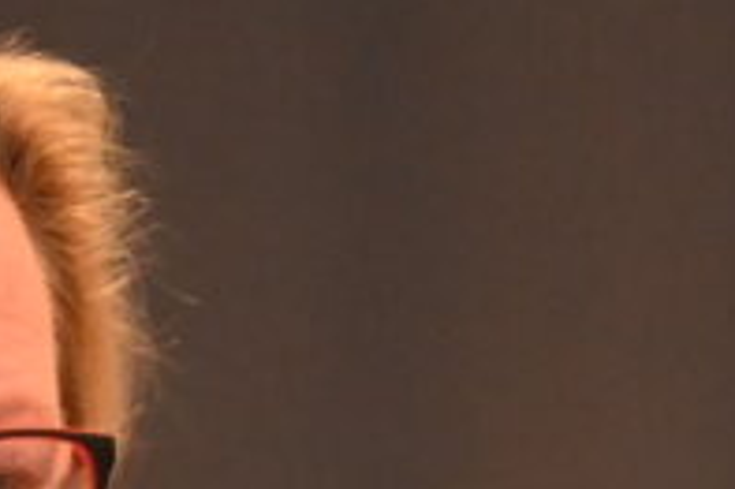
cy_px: 987
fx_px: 18033
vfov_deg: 1.6
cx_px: 41
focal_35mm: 884
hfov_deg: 2.3
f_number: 6.3
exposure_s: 1/200
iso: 10000
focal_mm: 170
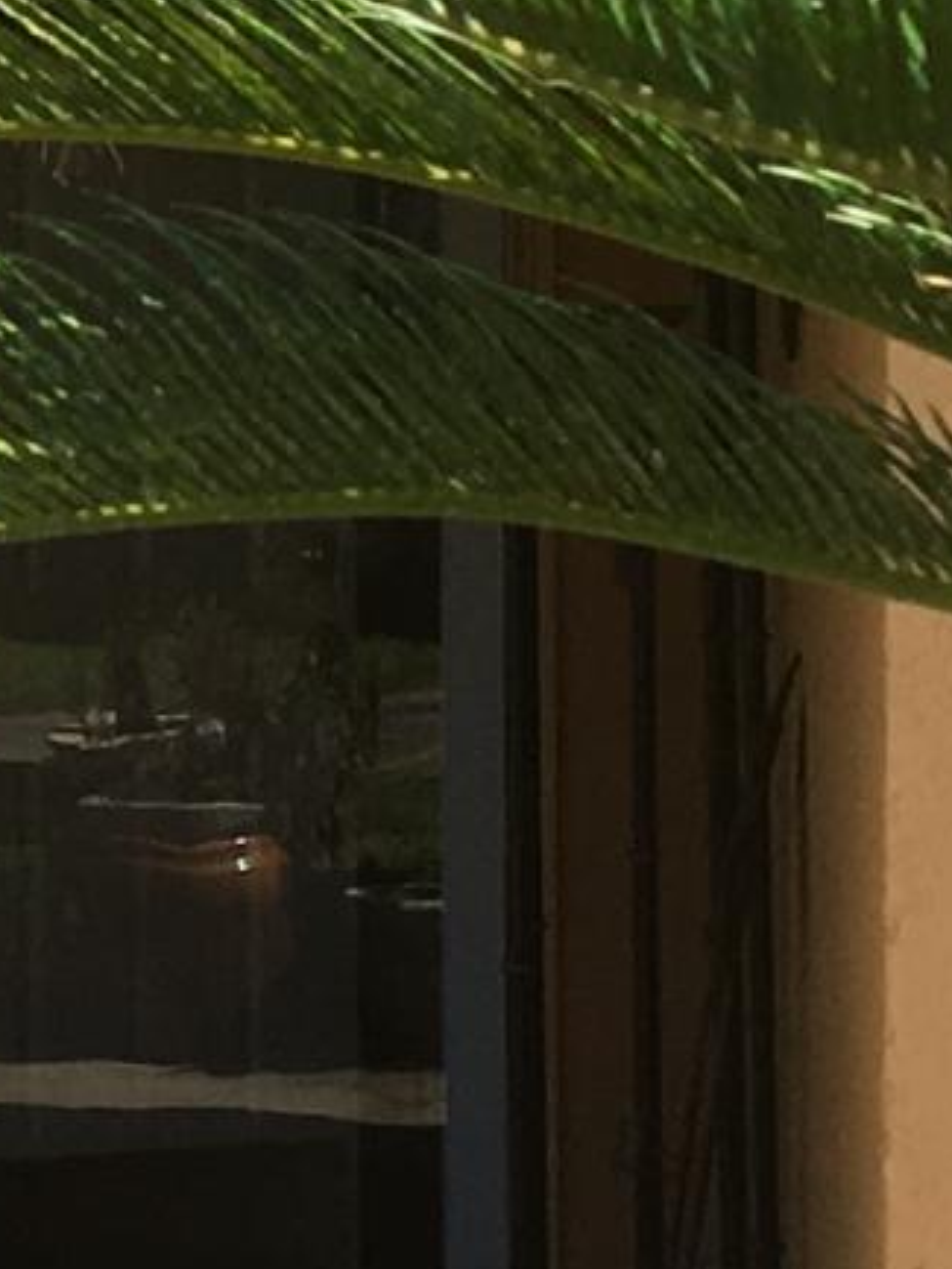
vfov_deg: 9.8
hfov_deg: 6.8
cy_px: 648
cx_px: -1646
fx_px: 7367
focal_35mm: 201
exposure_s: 1/810
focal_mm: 4.15
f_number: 2.2
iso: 25
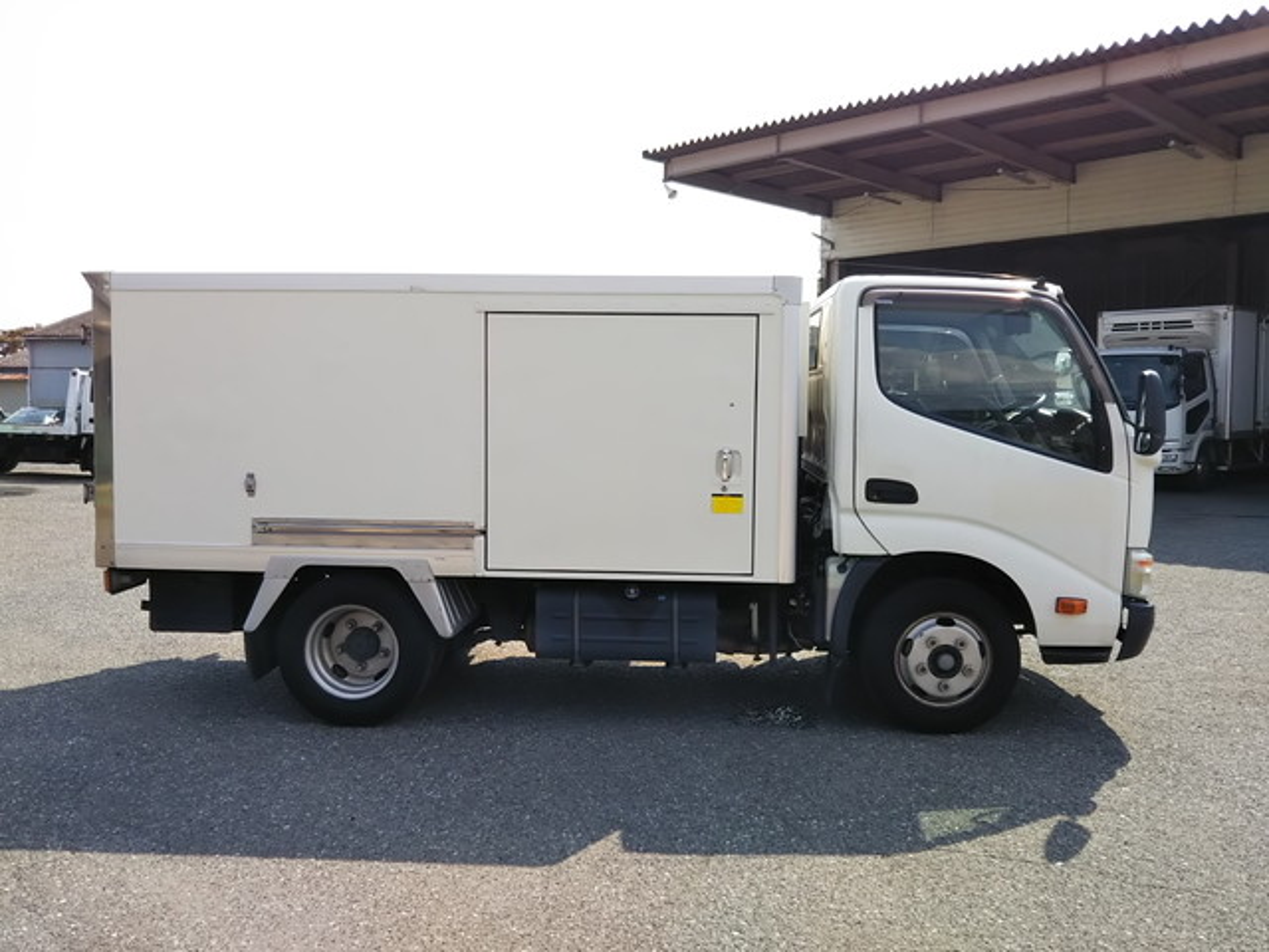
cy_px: 476
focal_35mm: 30
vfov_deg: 46.8
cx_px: 634
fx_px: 1100
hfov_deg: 60.0
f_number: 2.2
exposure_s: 1/684
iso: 20
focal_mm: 4
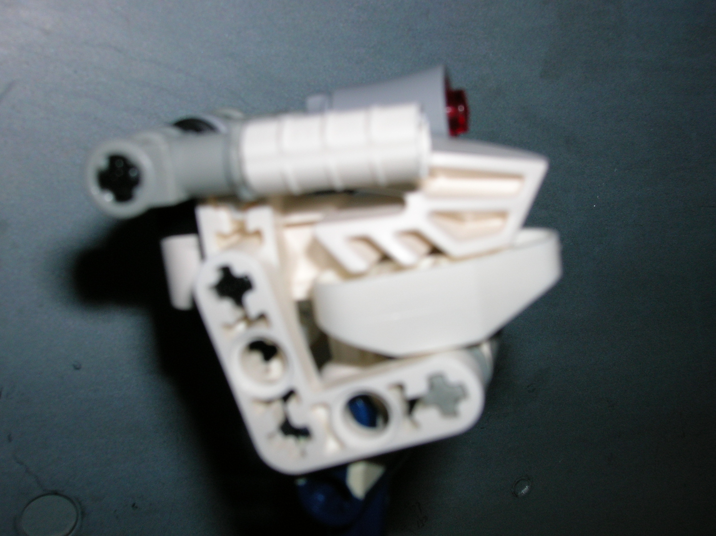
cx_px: 358
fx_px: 951
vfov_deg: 31.5
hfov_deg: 41.3
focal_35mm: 46
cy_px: 268
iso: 50
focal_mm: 7.7
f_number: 5.4
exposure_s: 1/60.1
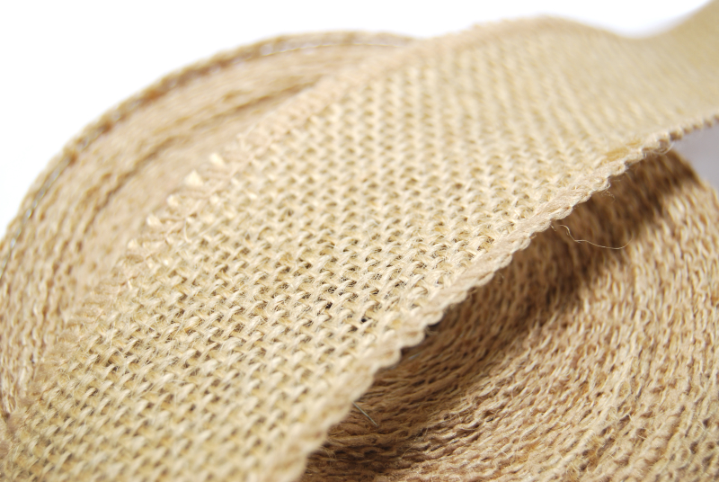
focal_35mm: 63
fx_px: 1260
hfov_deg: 31.8
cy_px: 241
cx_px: 360
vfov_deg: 21.6
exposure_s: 1/100
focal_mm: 42
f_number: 5.3
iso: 200
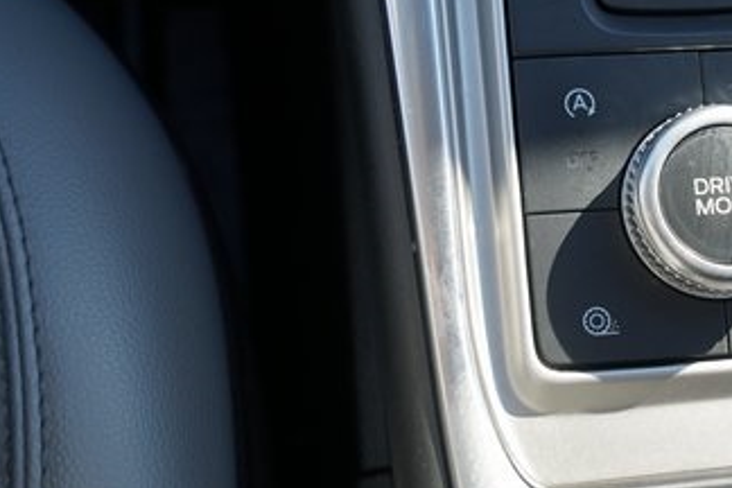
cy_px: 168
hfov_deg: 24.2
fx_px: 1647
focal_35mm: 81
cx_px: 682
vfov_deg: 16.8
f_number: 5
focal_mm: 41
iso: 100
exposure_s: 1/80
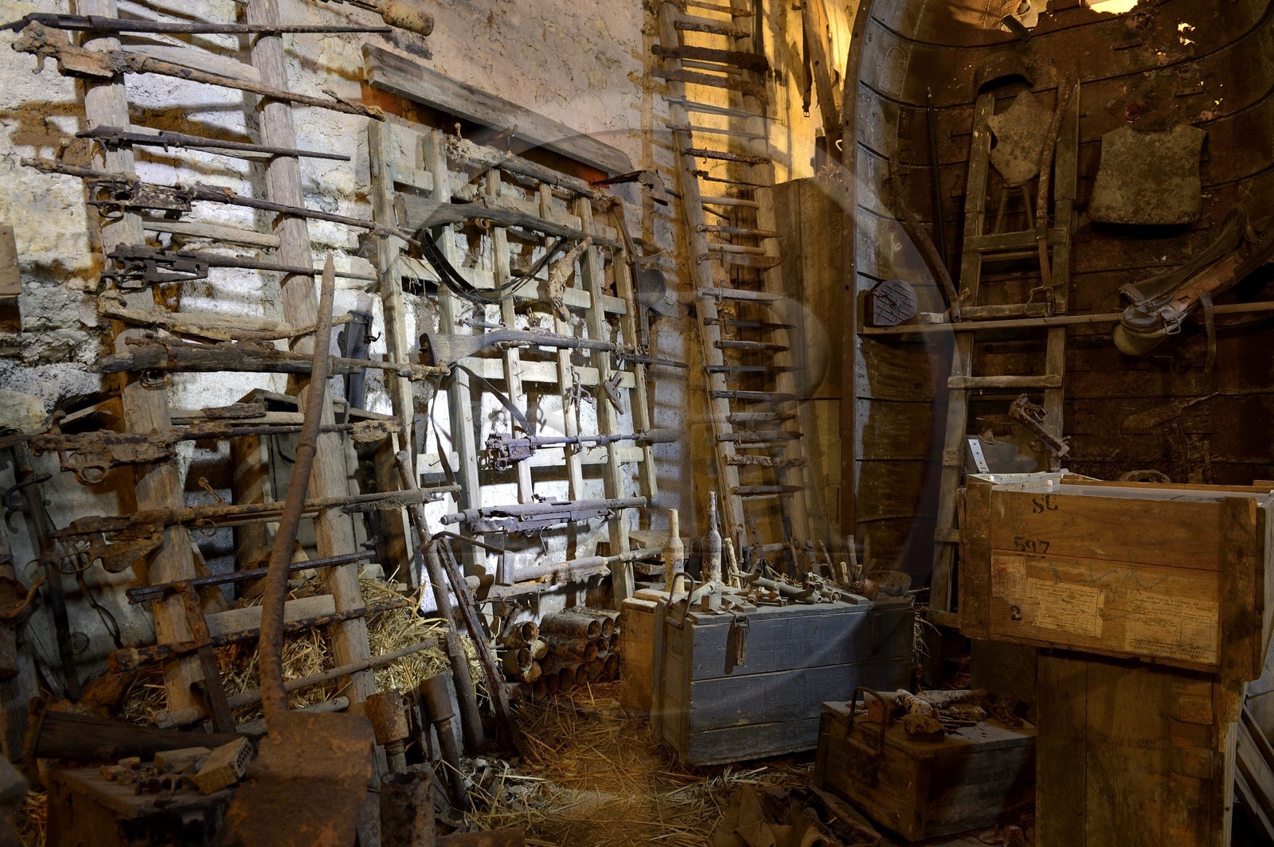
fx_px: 849
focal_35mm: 24
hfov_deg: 73.8
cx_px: 637
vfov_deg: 53.1
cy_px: 424
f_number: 6.3
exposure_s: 2
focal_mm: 24
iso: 400
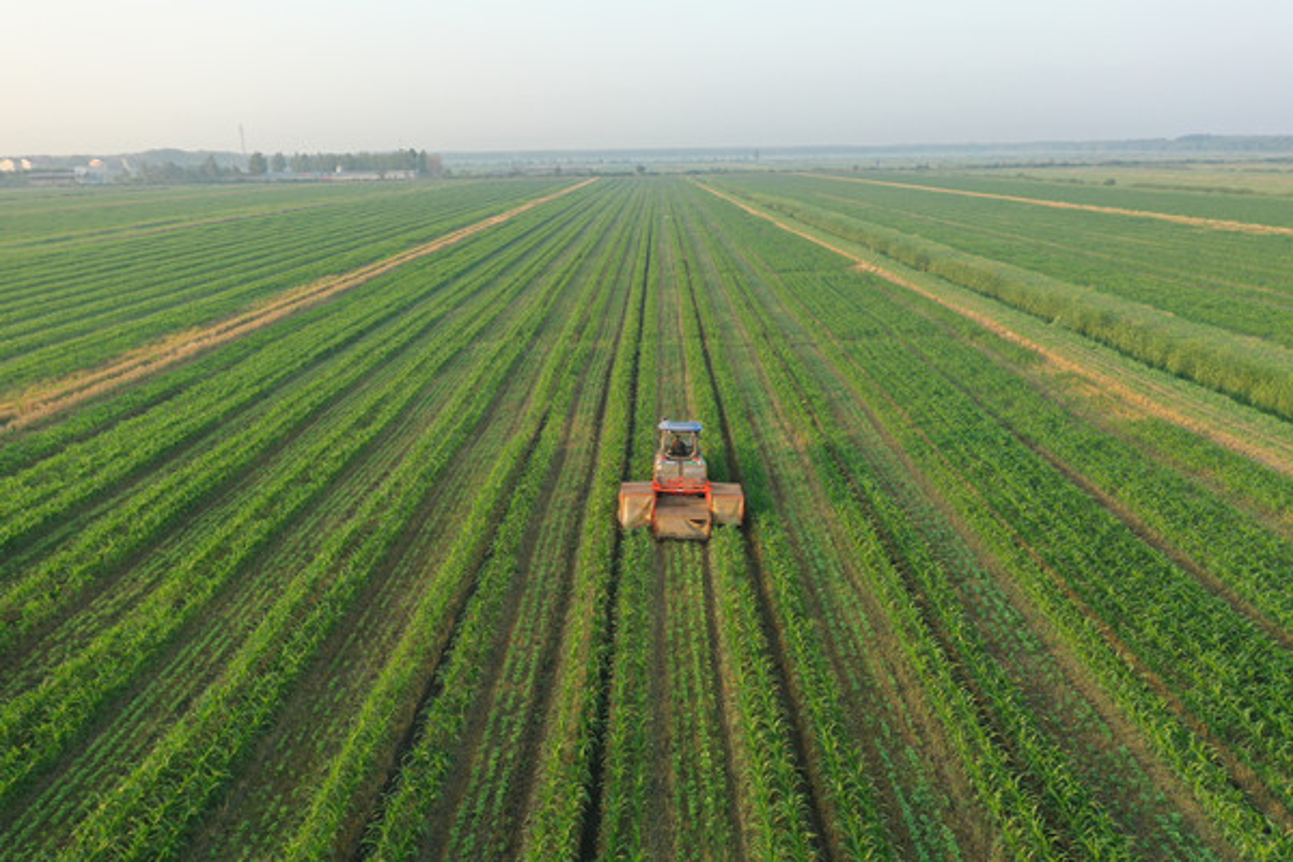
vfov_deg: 46.4
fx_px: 1006
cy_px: 431
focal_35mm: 28
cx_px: 646
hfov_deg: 65.5
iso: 100
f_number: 4.5
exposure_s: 1/120
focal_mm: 10.26
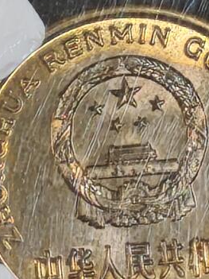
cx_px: 93
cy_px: -86
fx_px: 4463
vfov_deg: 3.6
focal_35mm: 554
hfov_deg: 2.7
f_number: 1.5
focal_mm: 4.94
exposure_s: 1/926
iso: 50
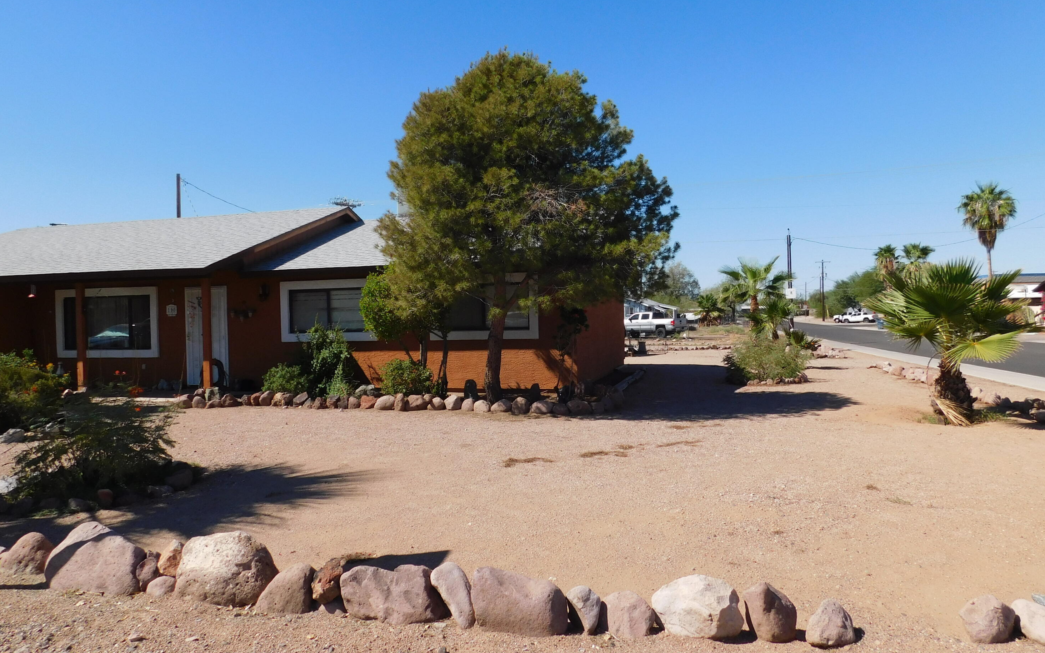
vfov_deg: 49.3
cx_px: 532
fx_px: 712
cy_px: 314
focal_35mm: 25
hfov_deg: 72.5
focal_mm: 4
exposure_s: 1/500
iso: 125
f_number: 6
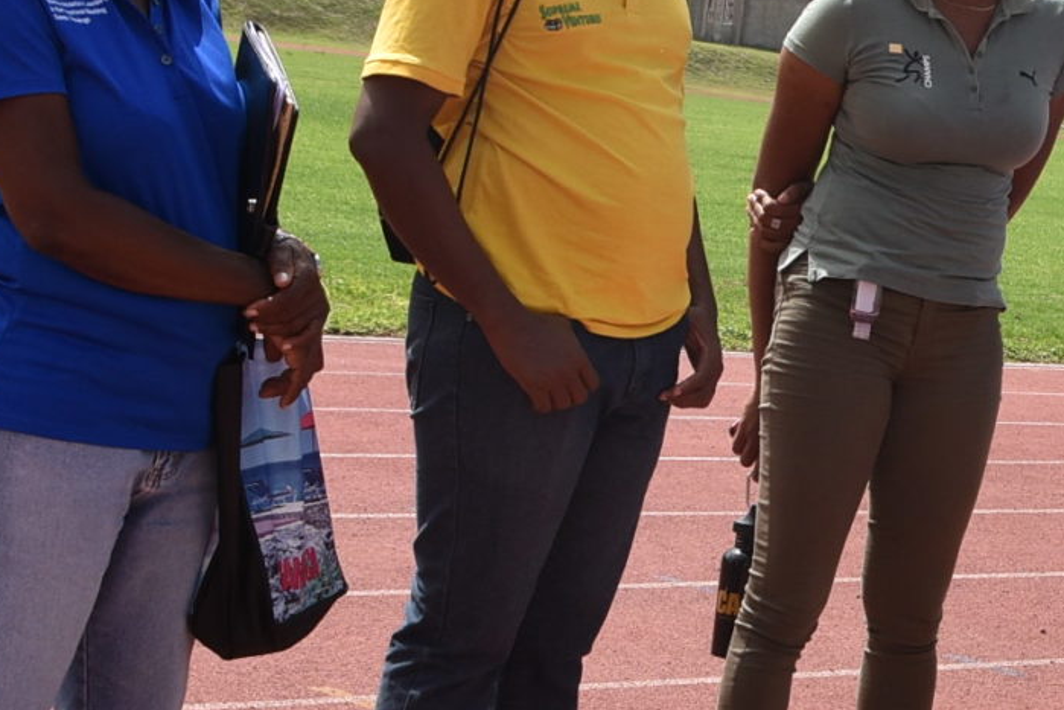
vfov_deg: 11.3
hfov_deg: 16.2
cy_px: 382
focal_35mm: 121
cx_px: 1294
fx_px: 3576
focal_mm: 22
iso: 200
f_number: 8
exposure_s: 1/500
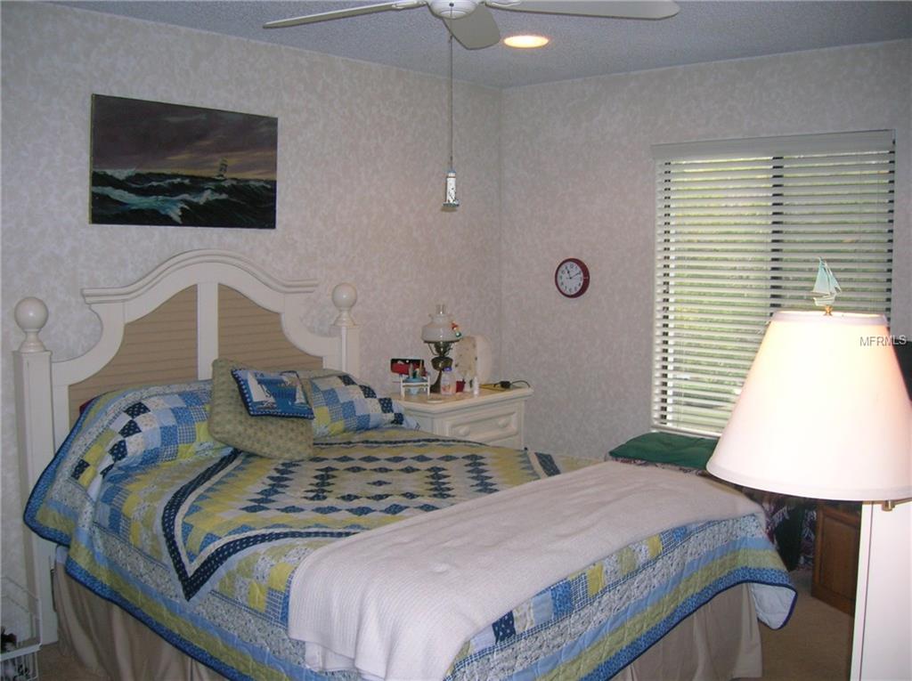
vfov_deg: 41.7
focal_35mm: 34
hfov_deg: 54.0
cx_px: 456
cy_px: 340
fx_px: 895
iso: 92
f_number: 2.9
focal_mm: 5.7
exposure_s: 1/60.1
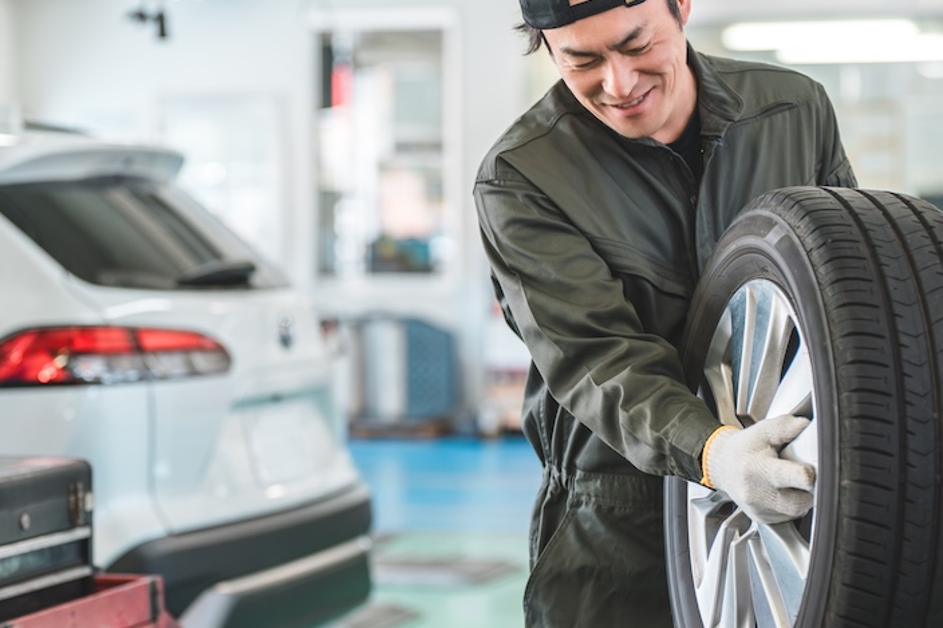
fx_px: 2828
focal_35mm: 108
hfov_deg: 18.9
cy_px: 318
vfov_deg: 12.7
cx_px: 470
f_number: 2.5
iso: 640
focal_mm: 76
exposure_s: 1/200
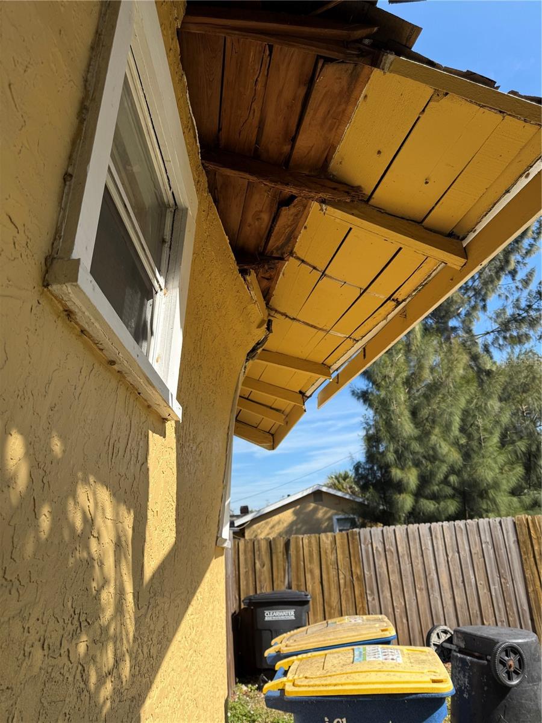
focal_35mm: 24
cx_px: 271
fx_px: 501
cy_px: 362
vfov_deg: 71.6
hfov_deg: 56.8
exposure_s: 1/2907
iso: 80
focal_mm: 6.76
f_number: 1.78
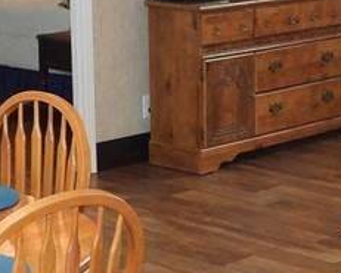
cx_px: 350
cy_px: 120
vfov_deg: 11.9
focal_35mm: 130
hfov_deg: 14.5
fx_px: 1313
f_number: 3.2
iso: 200
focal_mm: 5.4
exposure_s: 1/30
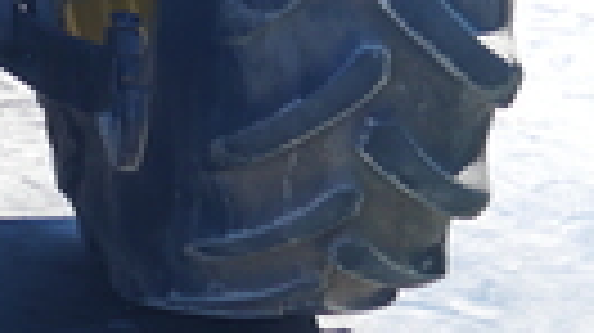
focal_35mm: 127
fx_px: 1999
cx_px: -335
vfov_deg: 8.8
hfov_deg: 15.4
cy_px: -414
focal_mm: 14
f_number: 3.5
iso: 200
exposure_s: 1/400
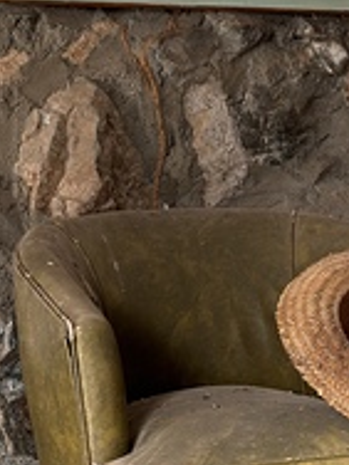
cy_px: 176
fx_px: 1546
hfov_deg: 12.9
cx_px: 215
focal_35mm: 115
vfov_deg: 17.1
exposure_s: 1/121
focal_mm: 6.76
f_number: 1.78
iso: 100
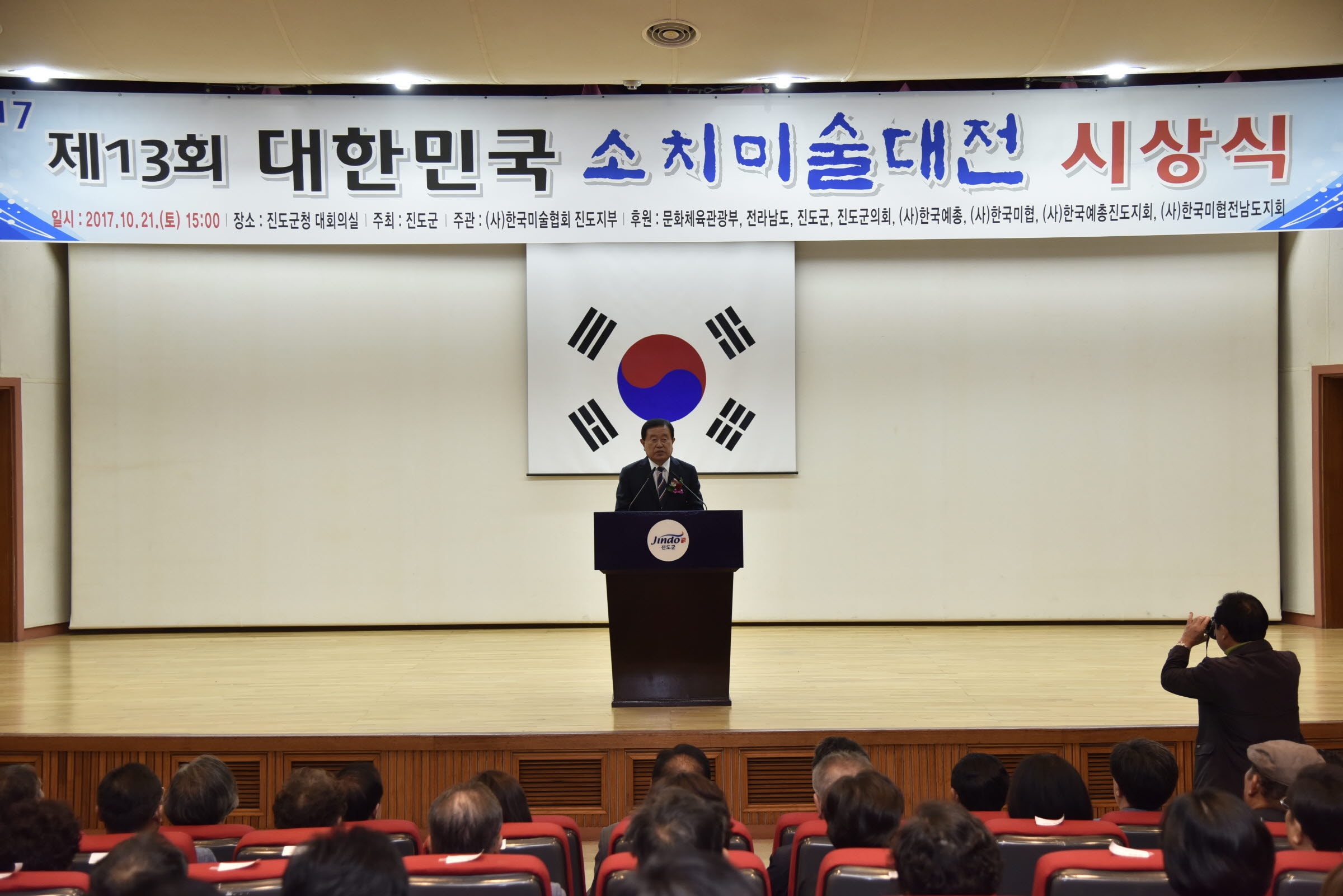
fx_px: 1865
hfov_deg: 39.6
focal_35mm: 50
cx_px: 672
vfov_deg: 27.0
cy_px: 448
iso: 1000
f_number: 4
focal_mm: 50
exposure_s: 1/100
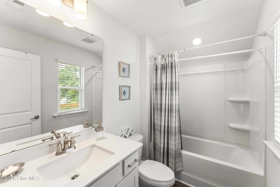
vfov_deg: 81.2
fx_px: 109
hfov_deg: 104.3
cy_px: 94
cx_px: 140
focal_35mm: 14
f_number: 8
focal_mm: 14
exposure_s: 1/15
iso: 800
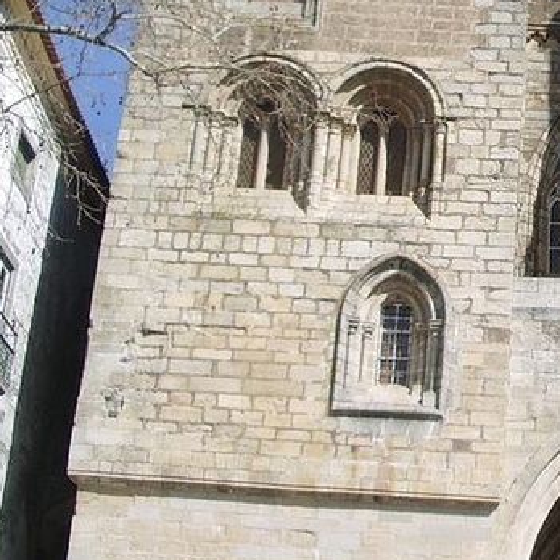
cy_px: 114
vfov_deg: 20.7
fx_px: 1519
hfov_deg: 19.9
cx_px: 635
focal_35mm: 83
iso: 50
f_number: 4.3
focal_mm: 5.8
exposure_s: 1/400
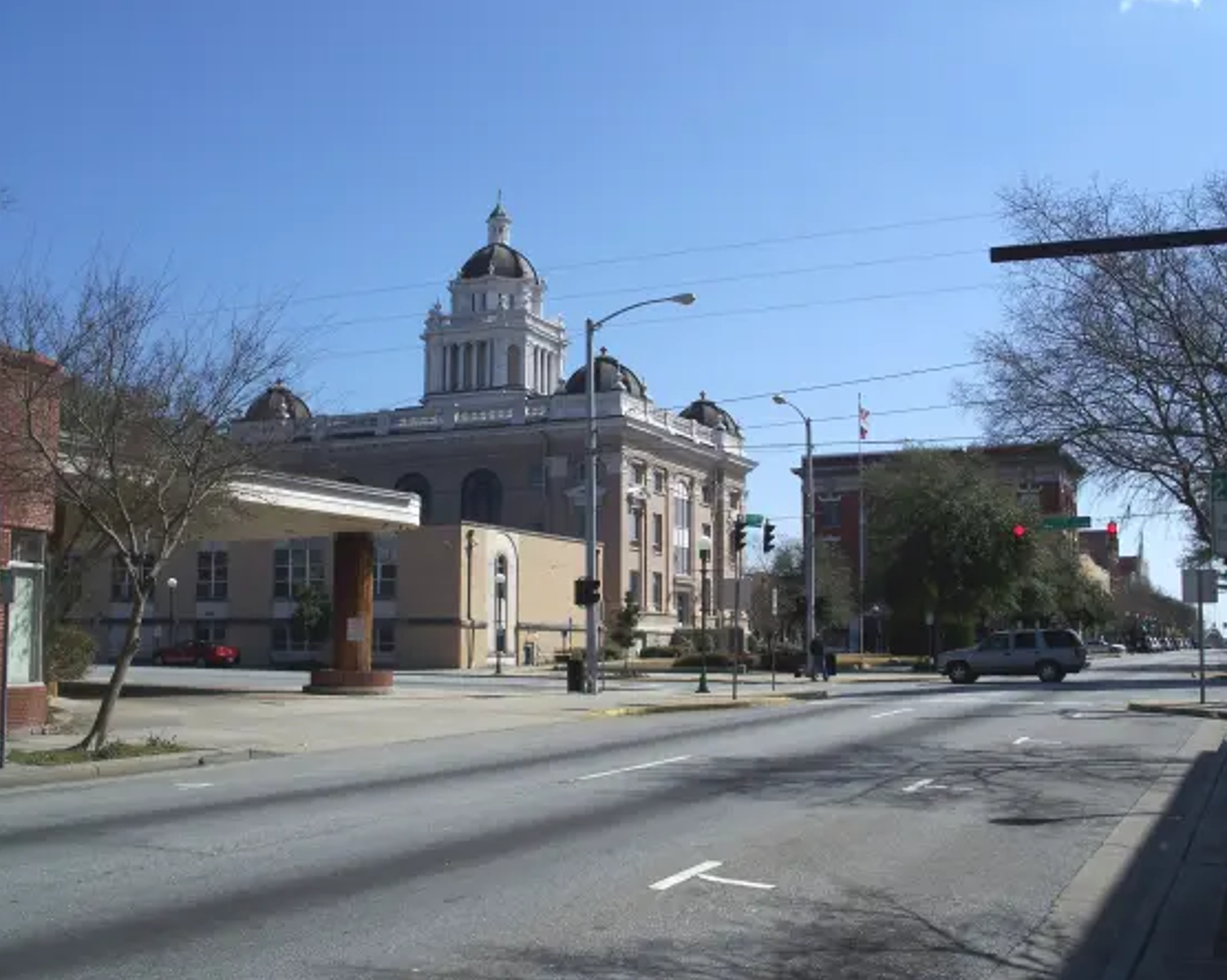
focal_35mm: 39
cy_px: 490
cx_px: 620
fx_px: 1415
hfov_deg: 46.9
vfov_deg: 38.2
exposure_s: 1/500
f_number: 5.6
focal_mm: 7.8
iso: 64
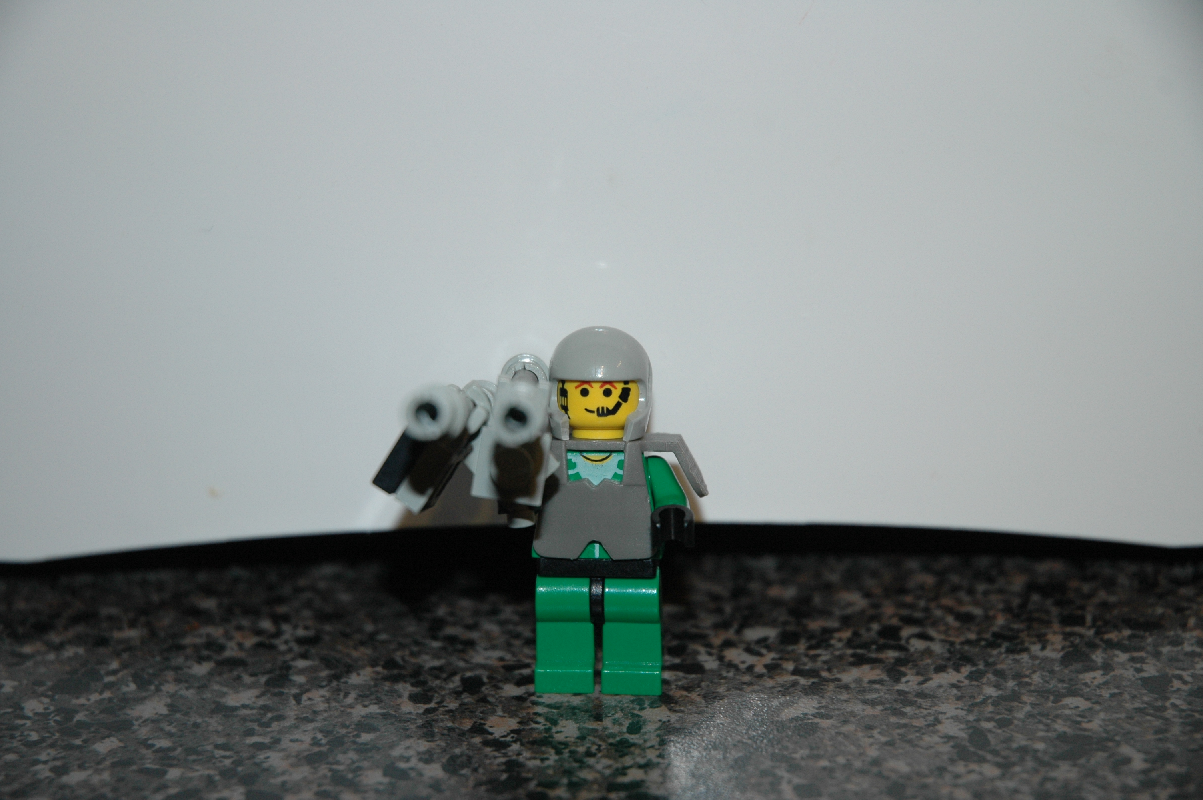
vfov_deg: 13.0
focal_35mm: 105
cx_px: 602
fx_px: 3506
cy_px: 400
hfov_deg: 19.5
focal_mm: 70
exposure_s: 1/60
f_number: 4.5
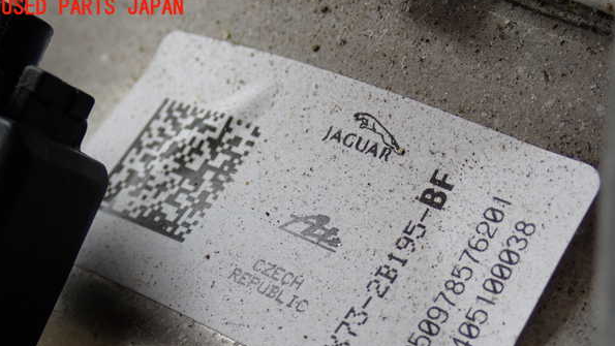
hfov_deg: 27.2
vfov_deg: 15.5
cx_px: 306
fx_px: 1272
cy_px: 227
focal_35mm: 78
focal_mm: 12.73
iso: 320
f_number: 3.9
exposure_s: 1/125
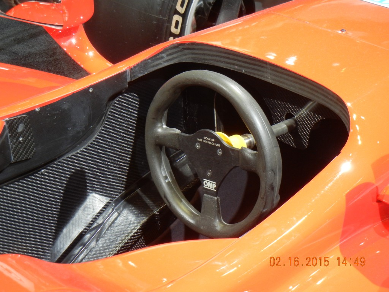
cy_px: 146
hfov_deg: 19.3
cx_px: 194
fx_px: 1146
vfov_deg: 14.5
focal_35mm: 102
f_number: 4.5
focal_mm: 18.3
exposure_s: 1/32.4
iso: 400
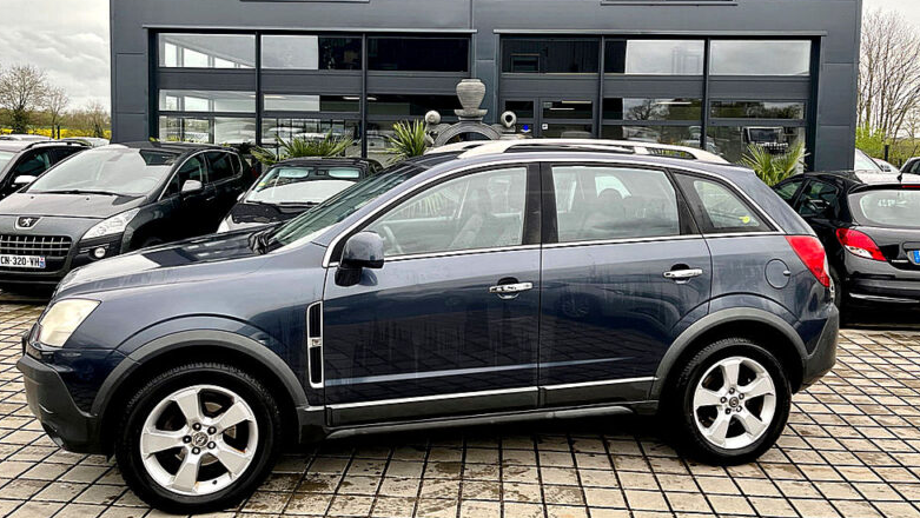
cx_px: 463
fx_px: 708
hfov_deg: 66.0
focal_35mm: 29
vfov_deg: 39.8
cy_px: 175
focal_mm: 5.1
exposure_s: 1/497
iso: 50
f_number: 1.6
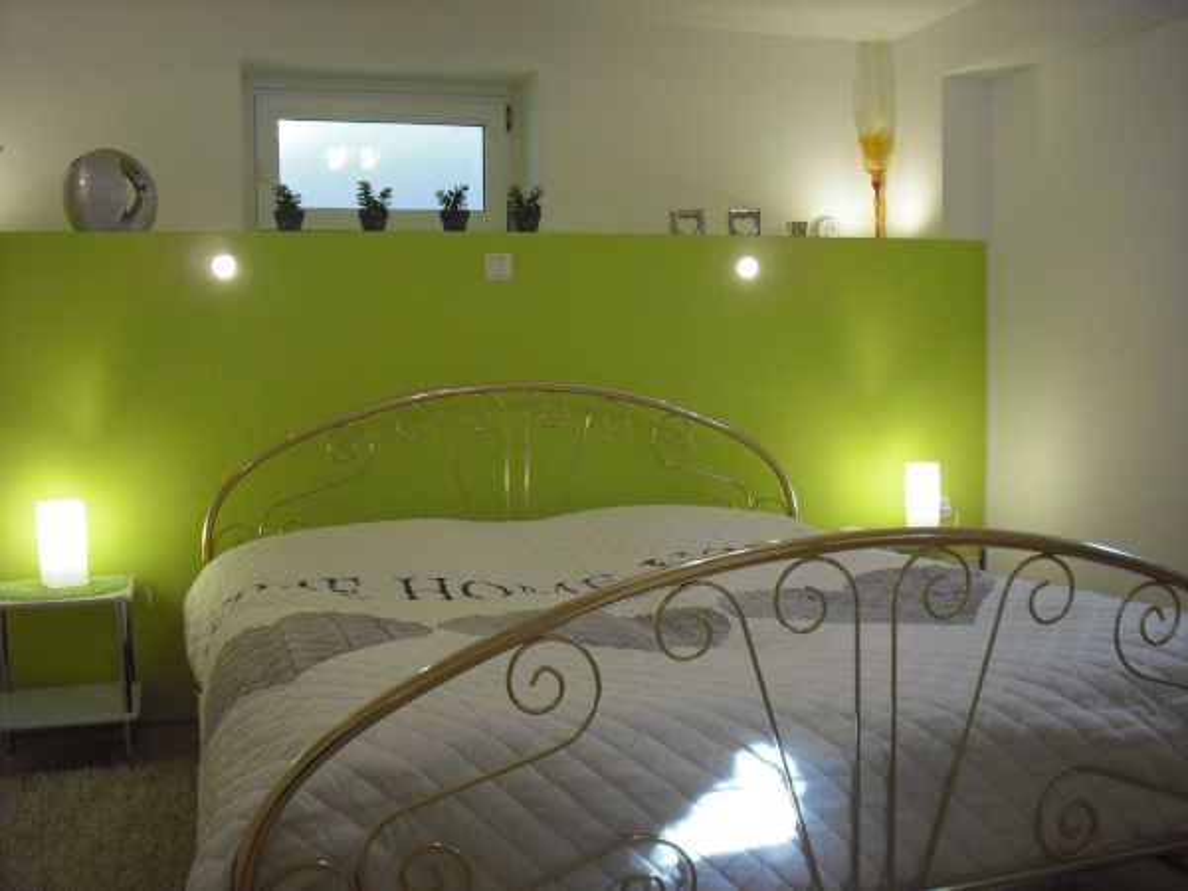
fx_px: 1304
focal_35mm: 38
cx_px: 594
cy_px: 446
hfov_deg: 49.0
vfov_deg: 37.7
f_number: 2.8
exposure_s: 1/100
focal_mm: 6.2
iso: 400
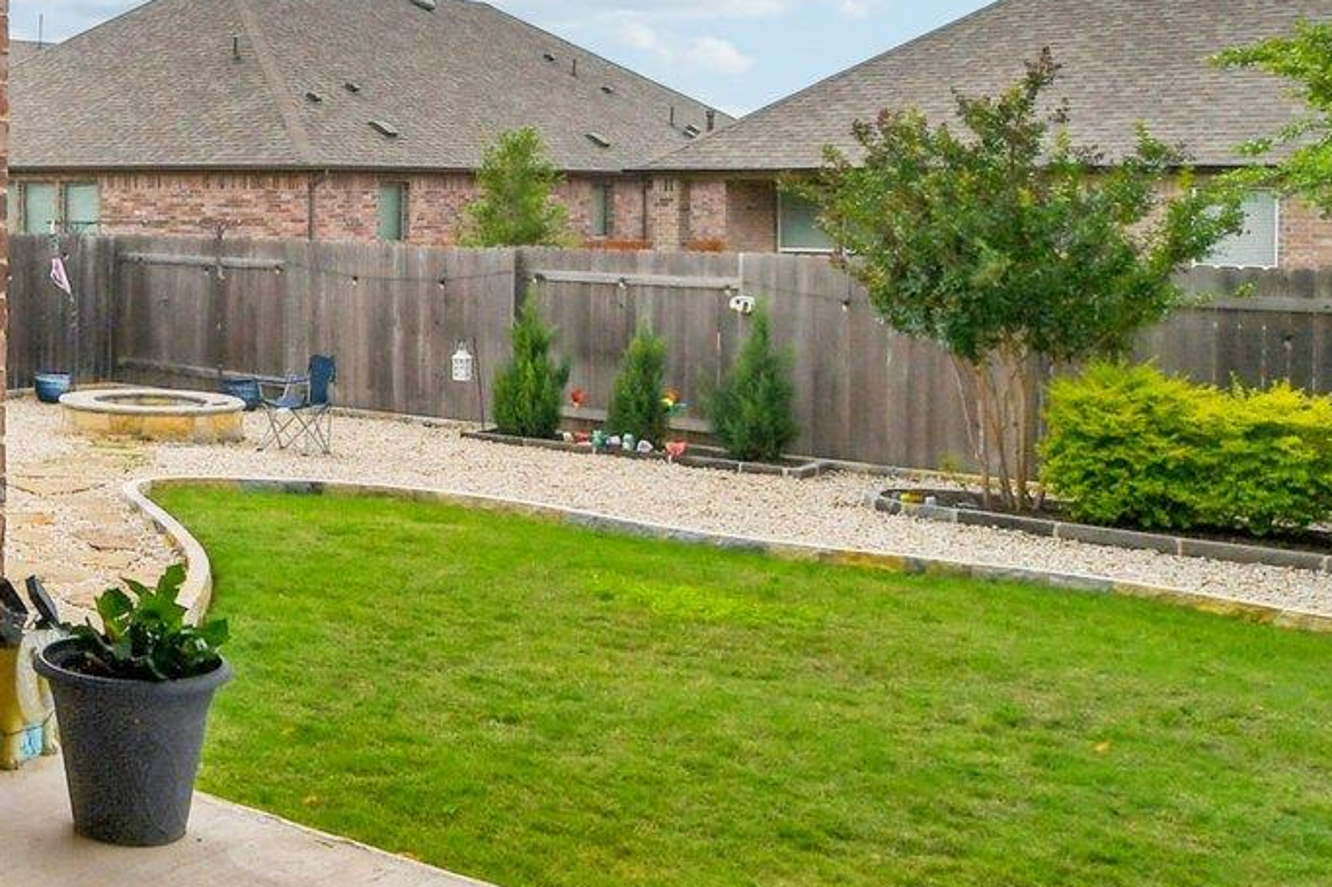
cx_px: -113
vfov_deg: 28.6
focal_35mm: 45
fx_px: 1664
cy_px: 77
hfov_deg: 37.1
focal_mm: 10
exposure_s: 1/640
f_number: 8
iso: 400
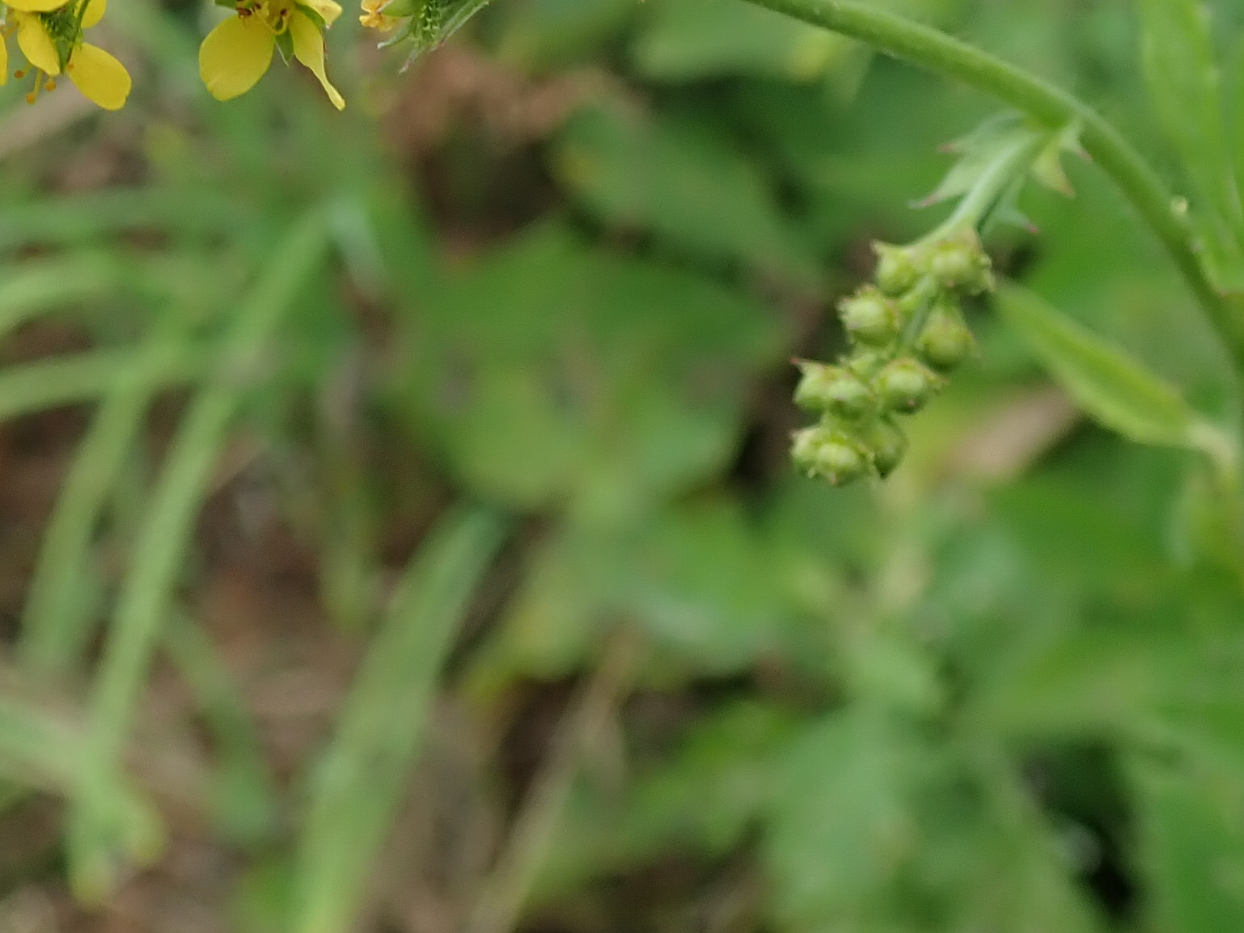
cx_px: 271
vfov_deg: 18.2
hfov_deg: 24.7
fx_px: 2804
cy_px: -88
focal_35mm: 78
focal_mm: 5.5
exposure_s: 1/320
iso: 100
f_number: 3.2
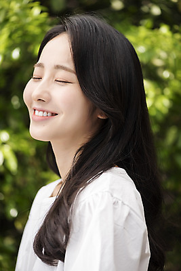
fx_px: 791
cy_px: 136
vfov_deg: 19.4
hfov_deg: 13.1
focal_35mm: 105
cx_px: 90
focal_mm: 105
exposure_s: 1/400
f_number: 4
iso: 100
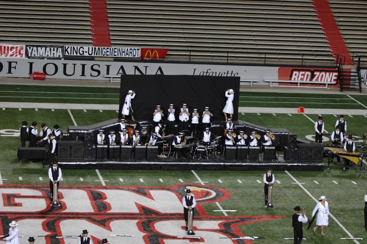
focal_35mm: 147
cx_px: 184
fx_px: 1497
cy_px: 122
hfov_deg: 14.0
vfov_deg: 9.3
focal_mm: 98
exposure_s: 1/60
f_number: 2.8
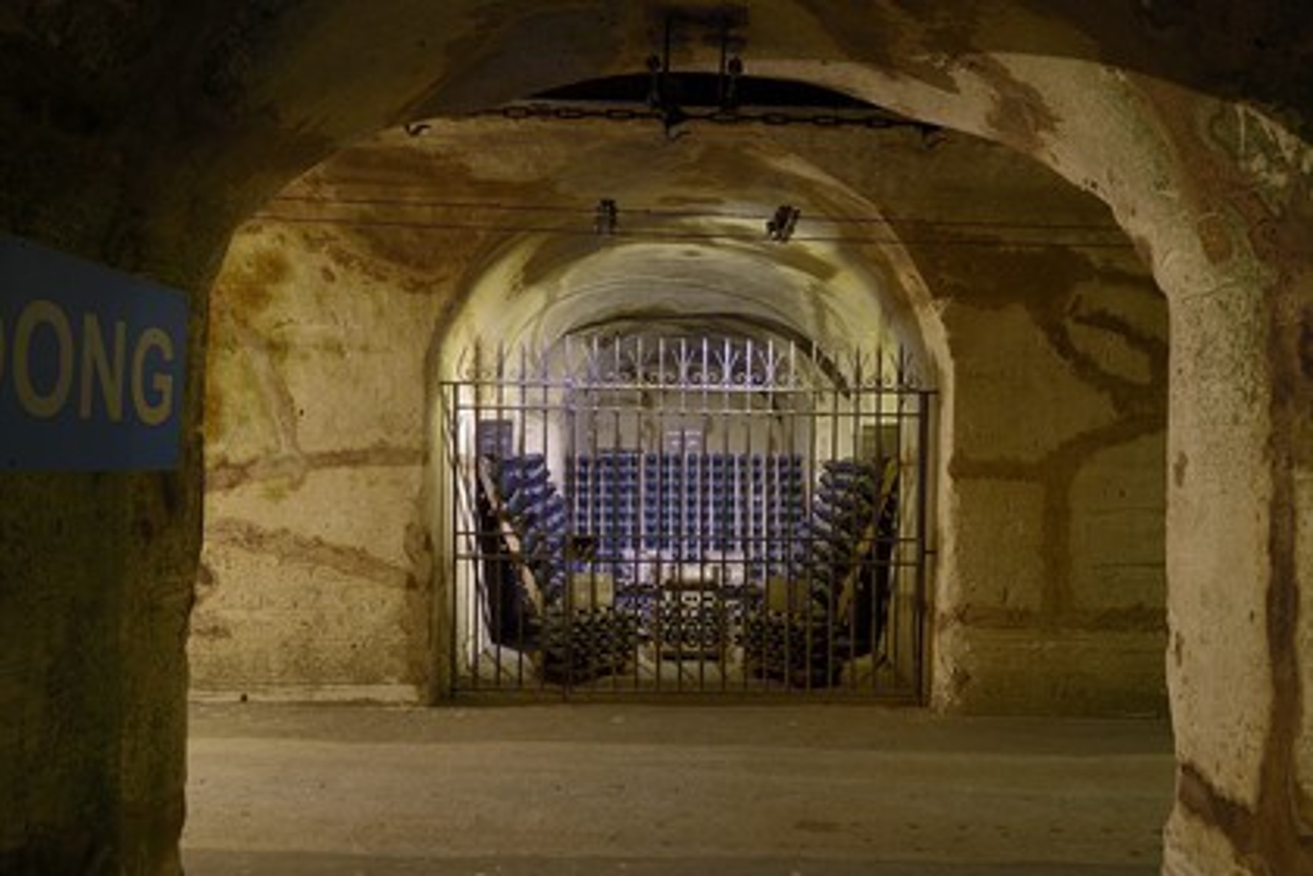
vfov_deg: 42.3
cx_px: 656
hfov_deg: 60.3
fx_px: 1131
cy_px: 438
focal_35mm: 31
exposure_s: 13
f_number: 7.1
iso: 400
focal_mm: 31
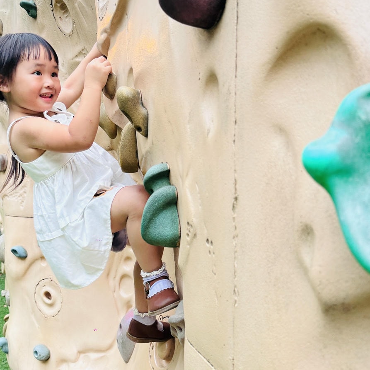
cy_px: 149
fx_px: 460
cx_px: 136
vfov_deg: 43.6
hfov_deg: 43.5
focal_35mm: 38
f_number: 1.78
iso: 125
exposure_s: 1/60
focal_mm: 6.76
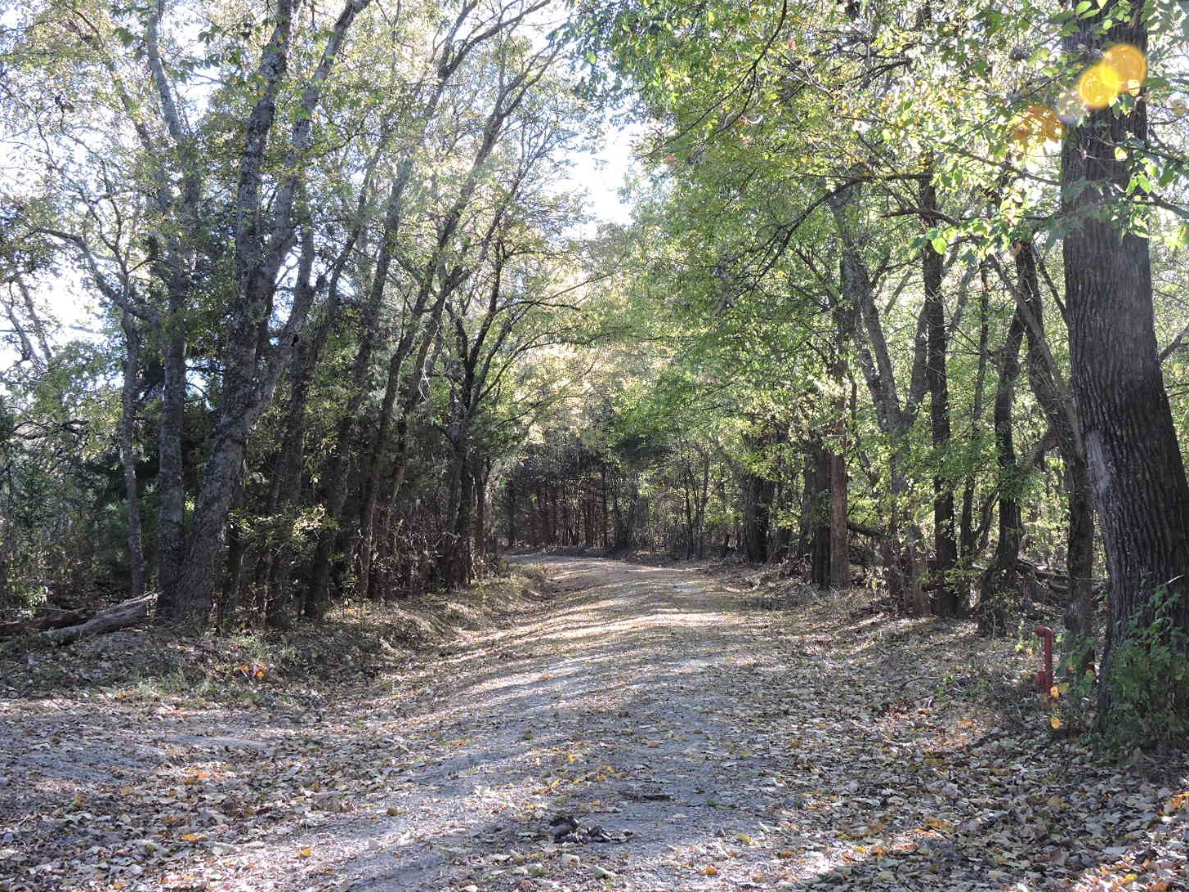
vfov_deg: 32.9
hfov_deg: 42.9
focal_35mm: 44
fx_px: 1511
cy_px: 454
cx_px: 615
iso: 100
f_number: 3.8
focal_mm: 7.2
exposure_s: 1/60
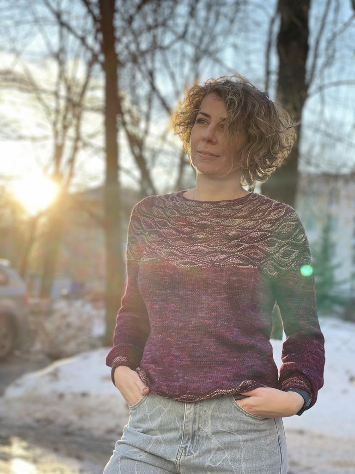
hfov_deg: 22.9
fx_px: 875
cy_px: 237
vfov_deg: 30.3
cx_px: 178
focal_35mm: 64
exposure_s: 1/121
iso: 20
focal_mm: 7.5
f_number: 2.2
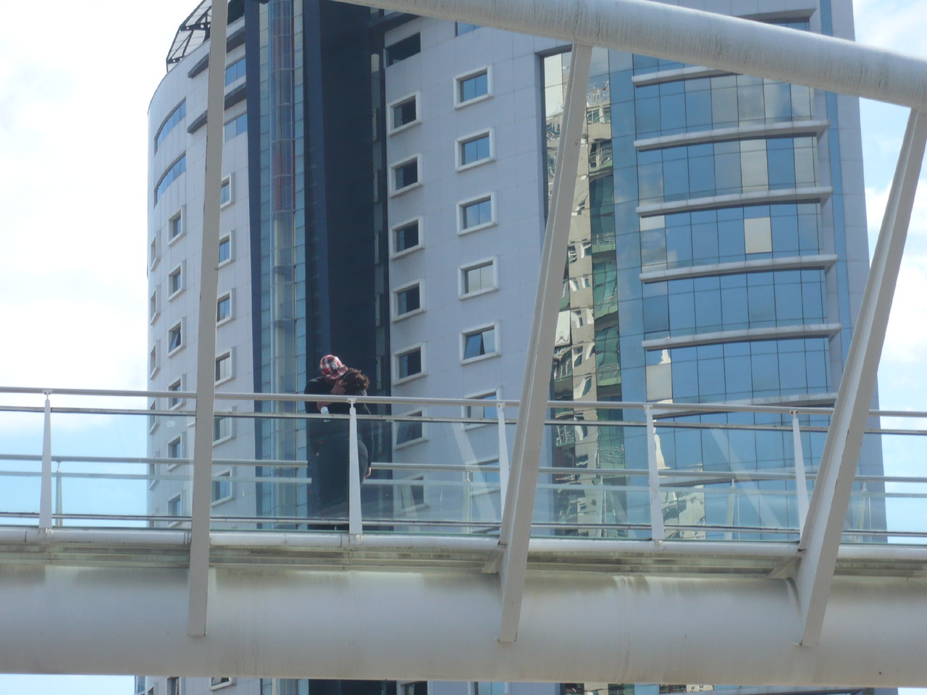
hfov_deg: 18.7
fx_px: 2812
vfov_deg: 14.1
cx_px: 464
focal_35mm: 105
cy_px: 348
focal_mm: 17.4
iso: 100
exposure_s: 1/320
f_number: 5
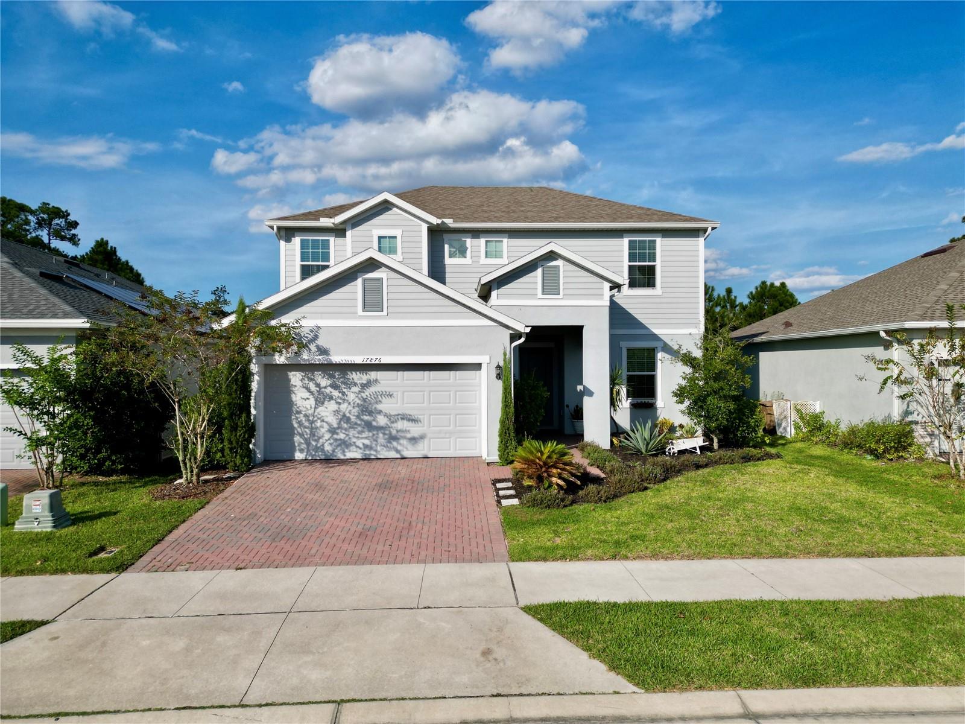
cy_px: 362
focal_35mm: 24
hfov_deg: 71.6
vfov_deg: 56.8
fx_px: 669
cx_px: 482
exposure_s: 1/5000
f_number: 1.7
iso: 120
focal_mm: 6.72
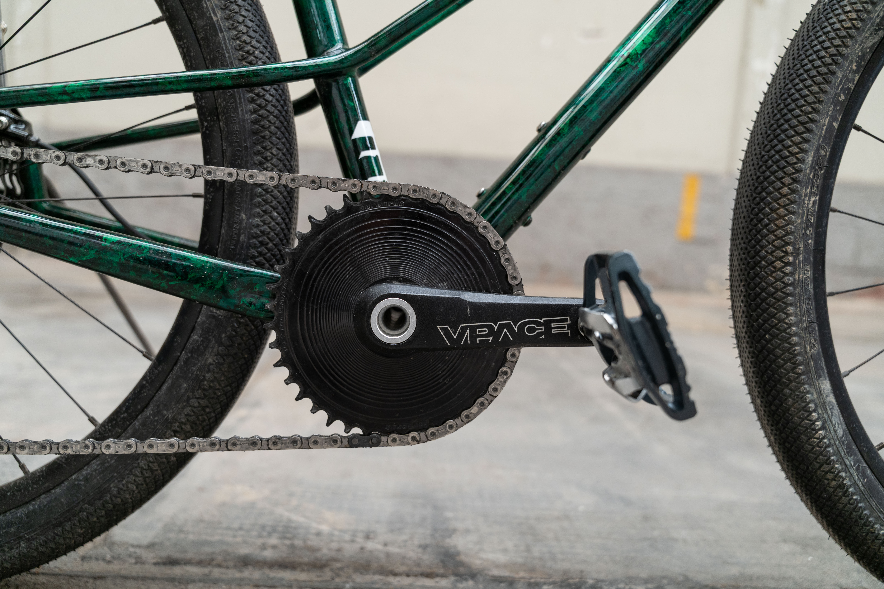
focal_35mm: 24
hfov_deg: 73.7
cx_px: 442
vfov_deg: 53.1
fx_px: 589
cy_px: 294
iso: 250
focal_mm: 24
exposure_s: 1/125
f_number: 2.8
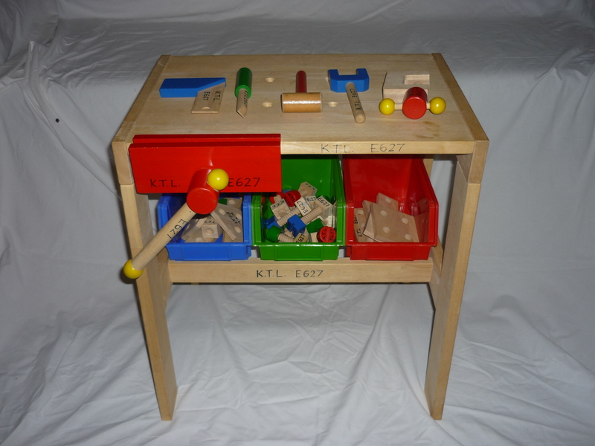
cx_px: 298
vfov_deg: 42.9
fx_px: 567
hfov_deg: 55.4
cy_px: 223
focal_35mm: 33
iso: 100
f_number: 2.8
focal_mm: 5.5
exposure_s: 1/30
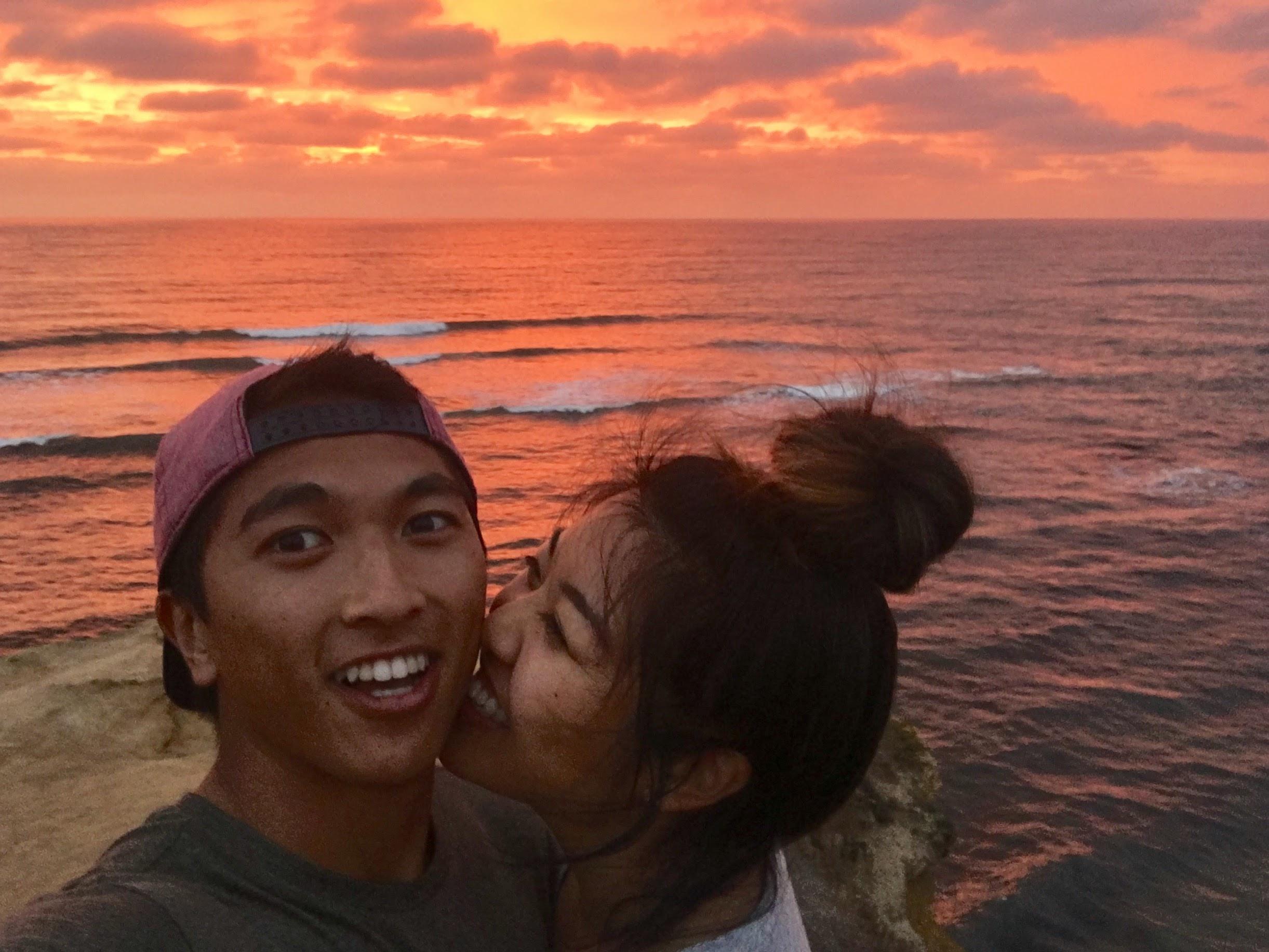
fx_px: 1137
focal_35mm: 31
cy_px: 476
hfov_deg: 58.3
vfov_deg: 45.5
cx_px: 634
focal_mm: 2.65
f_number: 2.2
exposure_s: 1/60
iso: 50
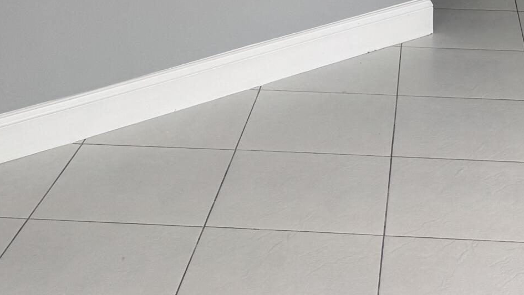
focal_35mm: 83
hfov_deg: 25.4
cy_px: -301
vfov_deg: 12.7
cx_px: 355
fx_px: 1153
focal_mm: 6.76
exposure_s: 1/121
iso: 50
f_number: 1.78
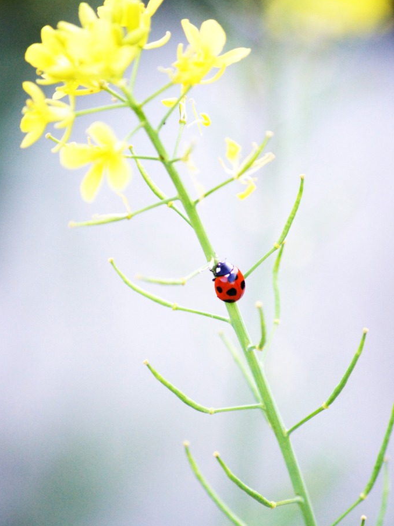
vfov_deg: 6.1
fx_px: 4964
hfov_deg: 4.5
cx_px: 196
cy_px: 287
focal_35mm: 327
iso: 1600
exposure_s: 1/200
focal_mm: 200
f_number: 5.6
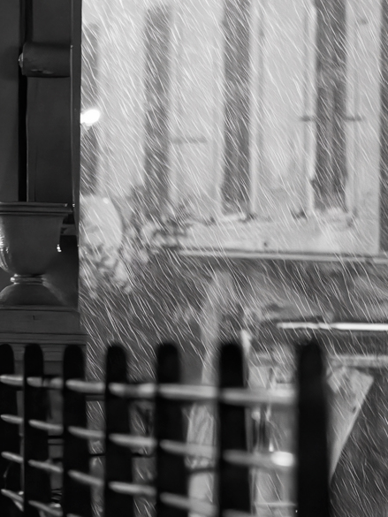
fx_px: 6334
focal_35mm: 424
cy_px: 380
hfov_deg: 3.5
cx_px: -91
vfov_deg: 4.7
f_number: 2.8
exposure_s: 1/100
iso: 12800
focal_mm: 129
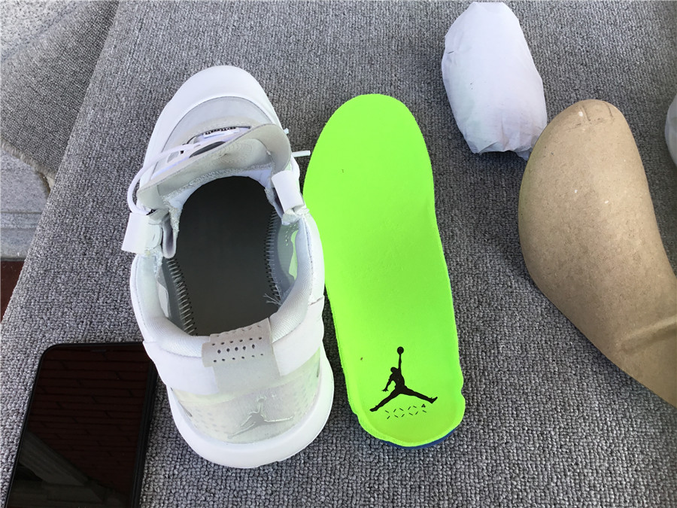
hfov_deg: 58.4
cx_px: 338
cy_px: 254
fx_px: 606
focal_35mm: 31
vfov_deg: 45.4
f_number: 2.4
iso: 25
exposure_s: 1/179
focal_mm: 3.3
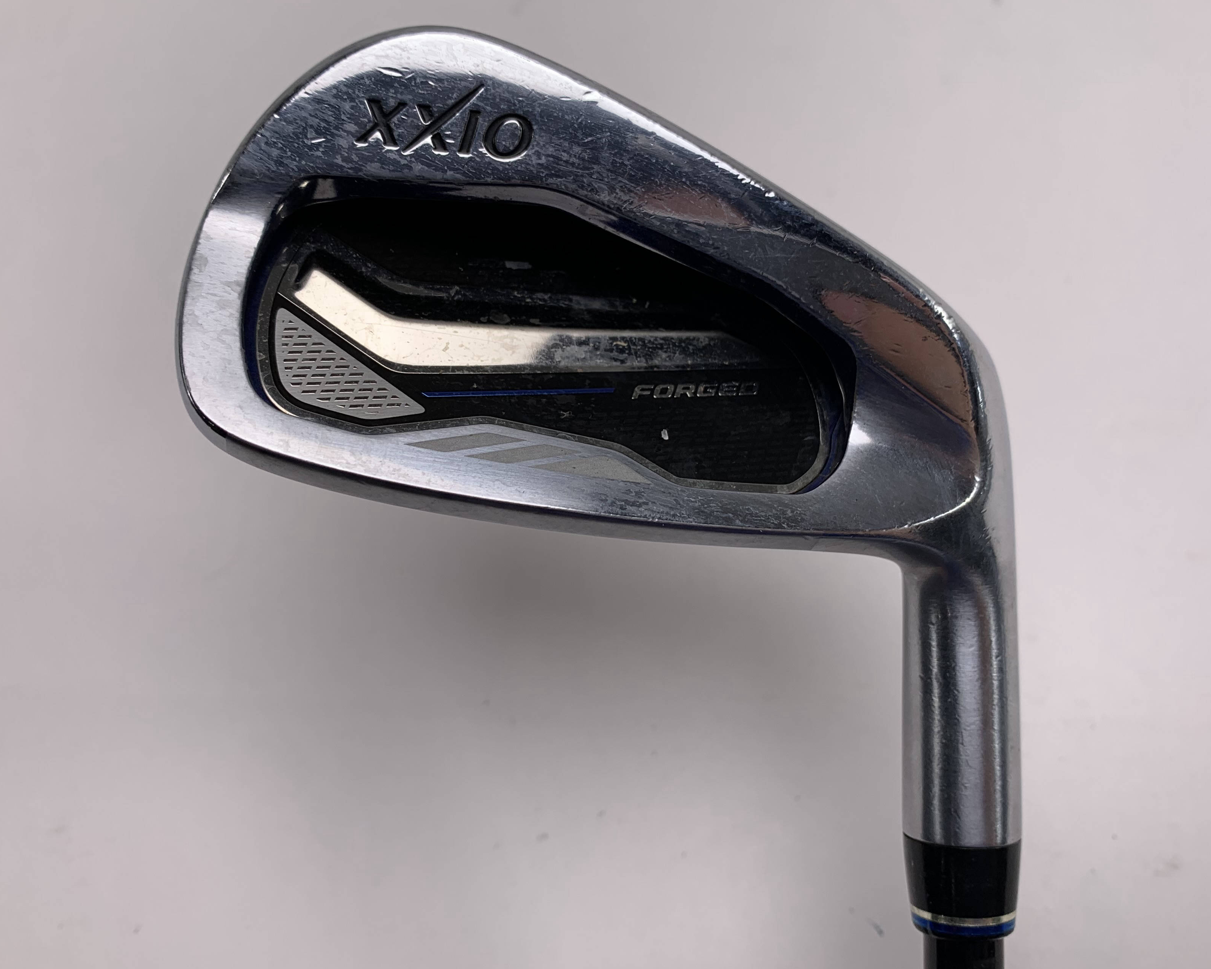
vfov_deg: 45.8
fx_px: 1147
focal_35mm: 32
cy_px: 455
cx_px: 638
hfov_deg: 55.6
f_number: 1.8
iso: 25
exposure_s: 1/259
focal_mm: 4.25
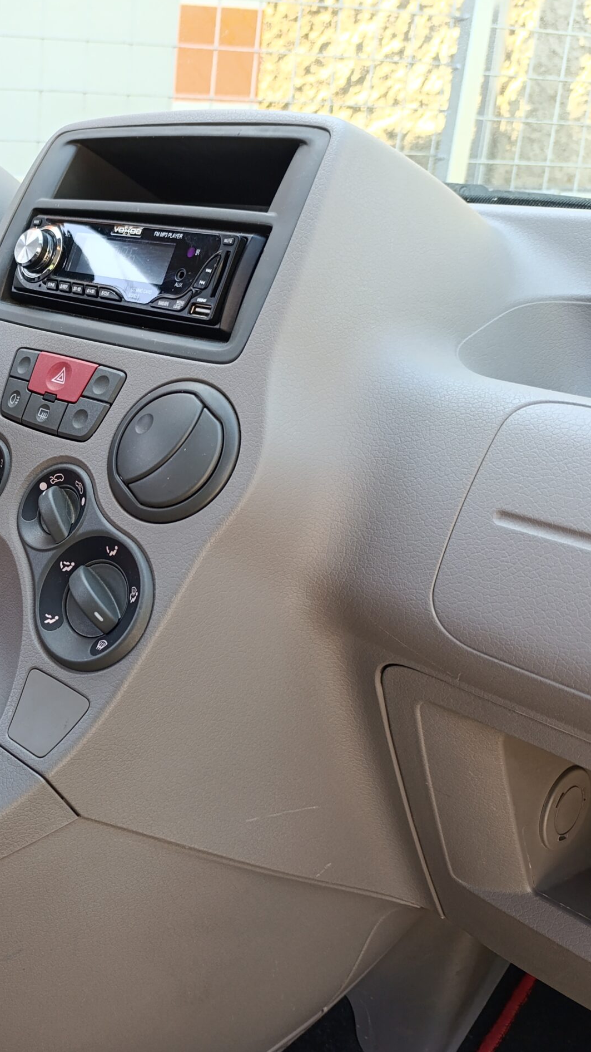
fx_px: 947
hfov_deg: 31.8
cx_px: -11
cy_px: 530
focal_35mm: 34
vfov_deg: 58.0
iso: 200
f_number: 1.6
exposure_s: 1/100
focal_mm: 6.14
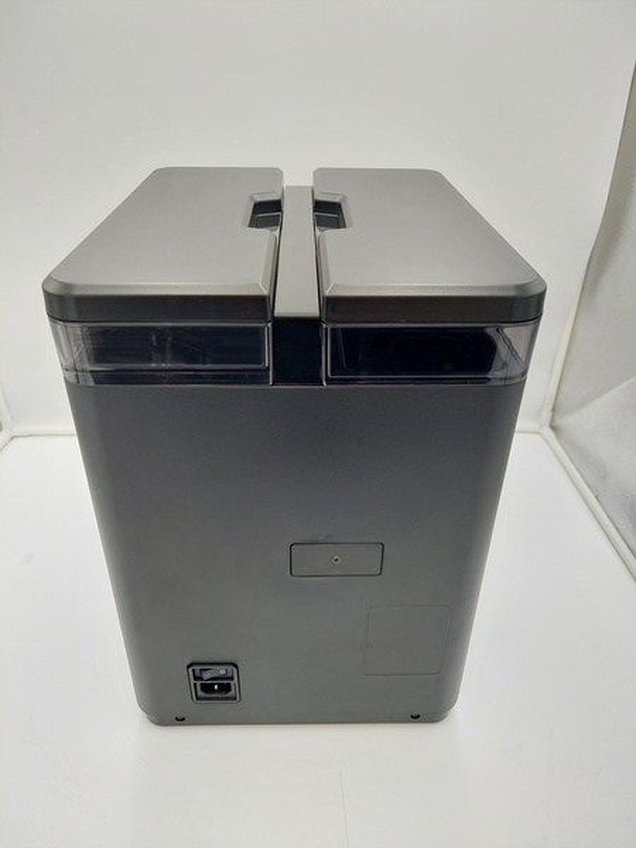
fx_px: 612
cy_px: 424
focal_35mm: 25
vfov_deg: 69.4
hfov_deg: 54.9
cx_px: 318
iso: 64
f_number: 1.8
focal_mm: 5.23
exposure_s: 1/120
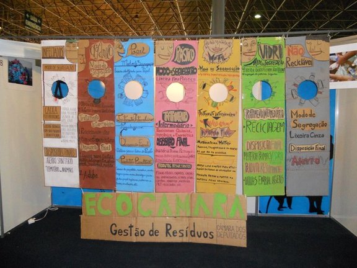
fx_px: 278
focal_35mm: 27
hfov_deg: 65.3
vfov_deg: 51.4
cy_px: 134
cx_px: 178
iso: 400
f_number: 3.2
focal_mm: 4.9
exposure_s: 1/25
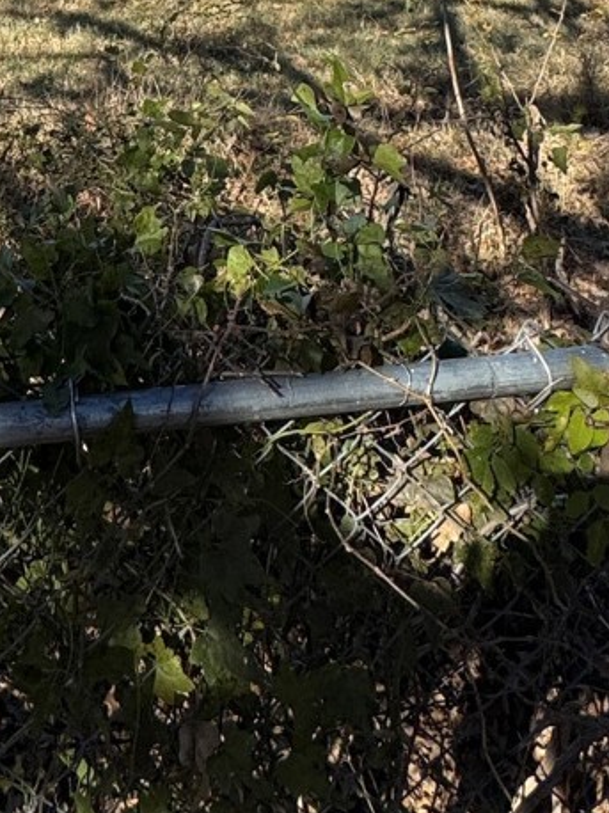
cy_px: -238
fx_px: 1104
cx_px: 41
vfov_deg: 31.4
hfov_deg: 29.4
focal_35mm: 47
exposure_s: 1/1927
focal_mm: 2.22
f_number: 2.2
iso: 50
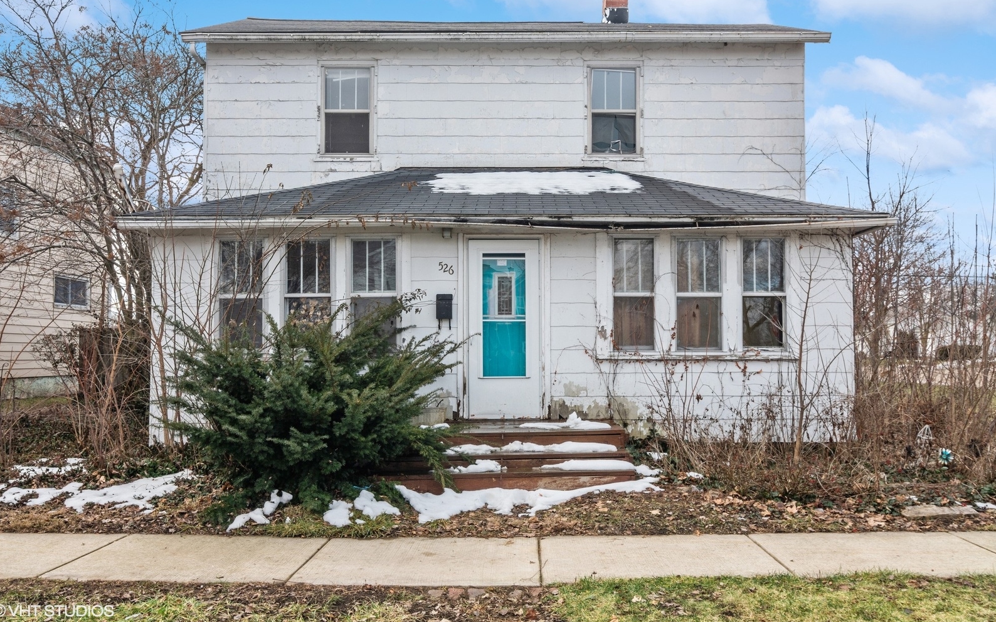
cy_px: 286
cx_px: 492
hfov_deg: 70.4
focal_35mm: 26
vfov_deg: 47.5
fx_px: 706
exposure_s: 1/60
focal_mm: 17
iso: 100
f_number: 9
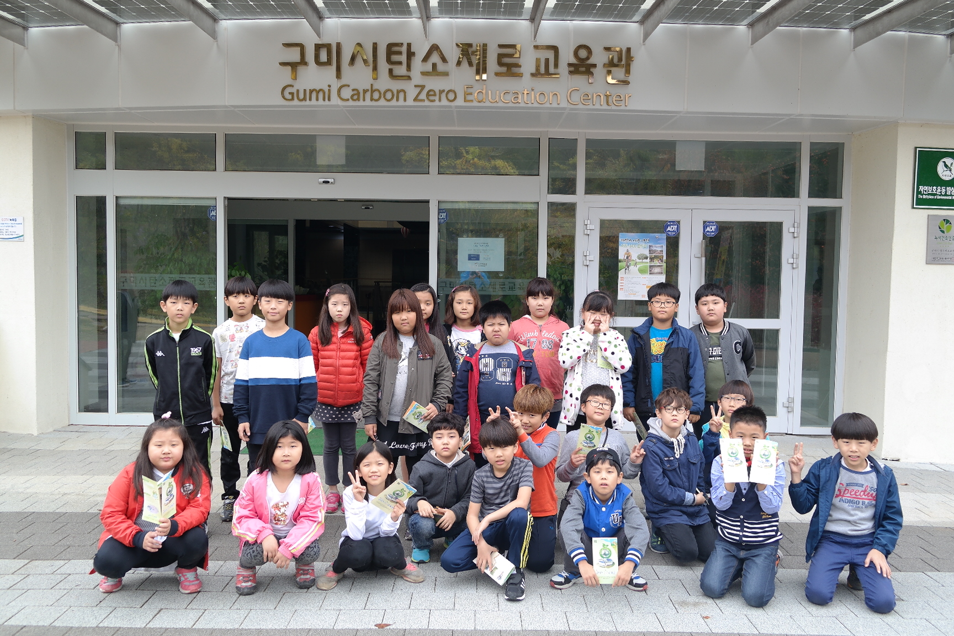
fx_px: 795
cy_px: 318
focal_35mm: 30
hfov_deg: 61.9
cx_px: 477
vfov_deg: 43.6
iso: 100
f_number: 4
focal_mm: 20
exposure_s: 1/125
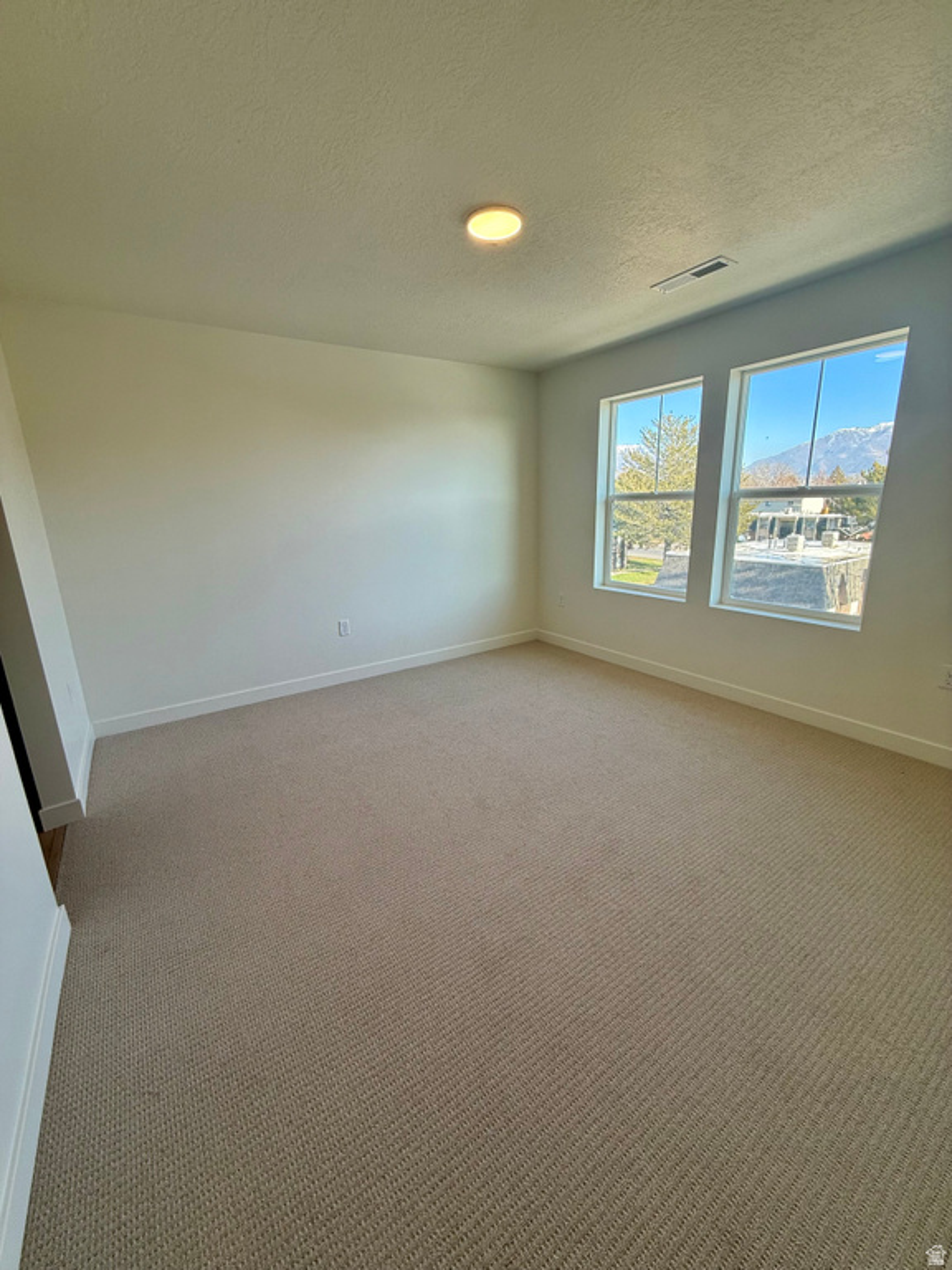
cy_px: 635
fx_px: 513
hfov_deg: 85.7
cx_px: 476
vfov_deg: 102.1
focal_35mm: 14
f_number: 2.2
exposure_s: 1/123
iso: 64
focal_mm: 2.22
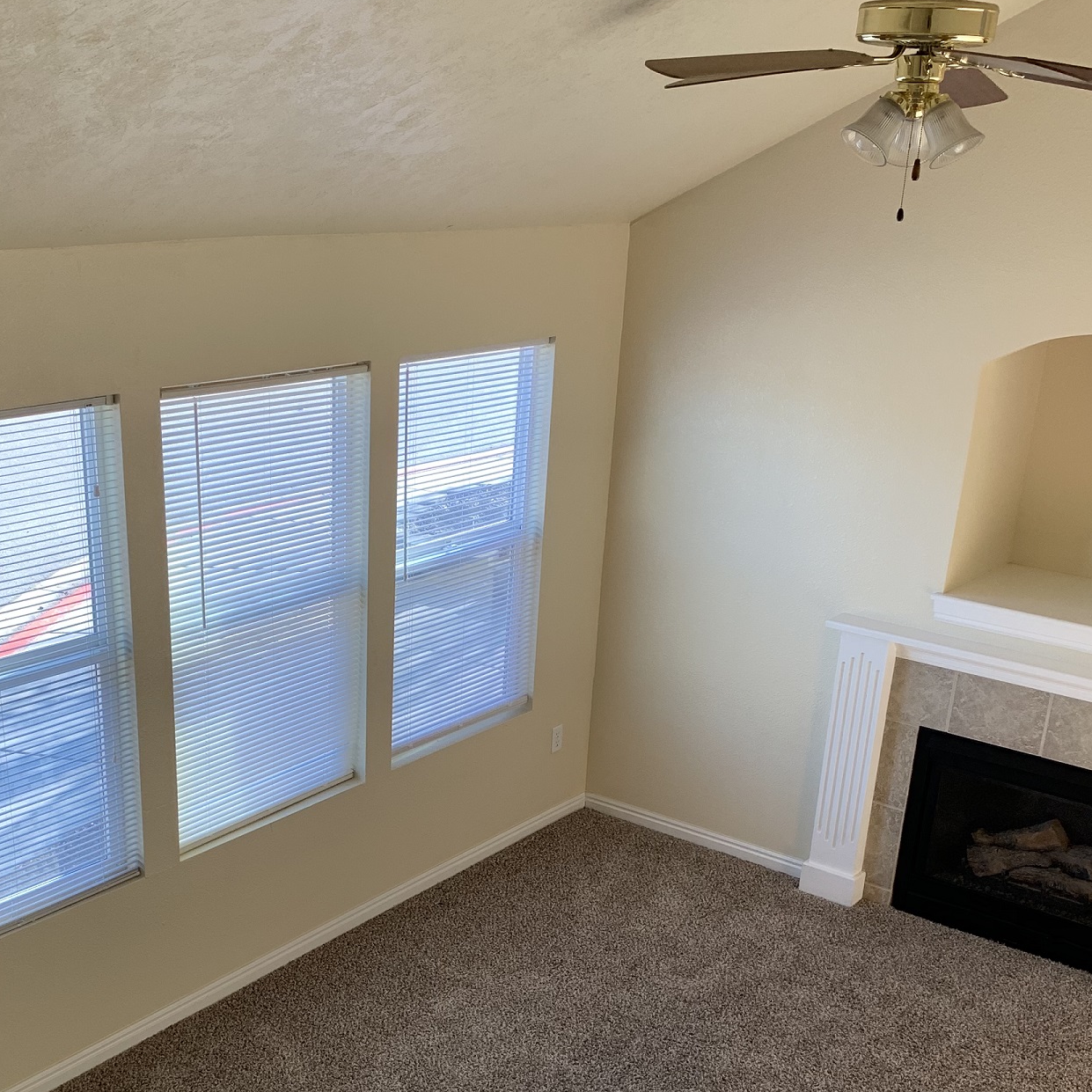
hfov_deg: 39.9
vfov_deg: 39.1
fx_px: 1499
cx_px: 459
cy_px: 802
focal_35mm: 42
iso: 40
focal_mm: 4.25
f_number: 1.8
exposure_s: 1/122
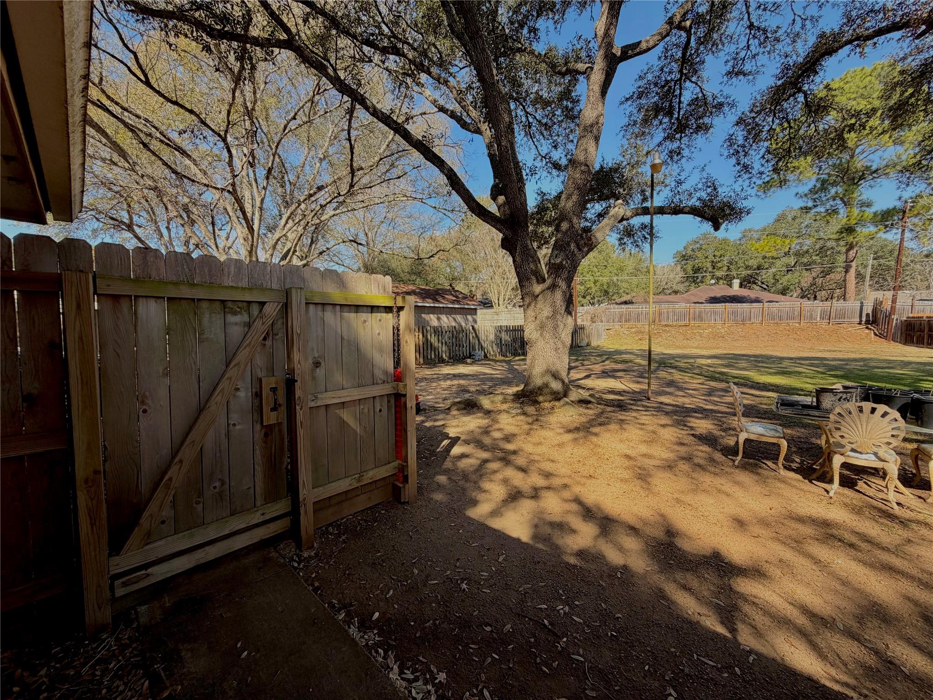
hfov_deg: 102.1
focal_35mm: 14
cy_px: 350
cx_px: 466
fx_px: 377
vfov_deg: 85.7
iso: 50
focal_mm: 2.22
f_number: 2.2
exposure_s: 1/502
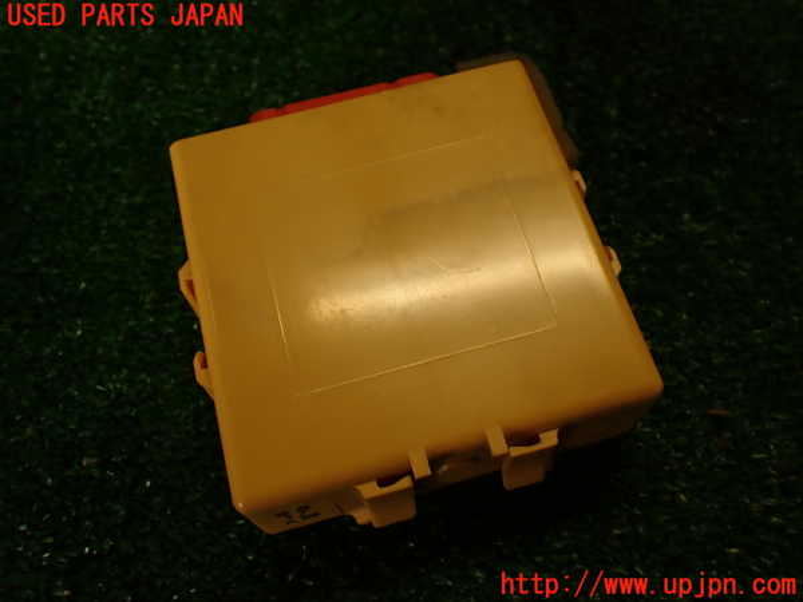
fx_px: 742
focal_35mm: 32
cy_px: 301
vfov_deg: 44.2
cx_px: 402
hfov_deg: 56.8
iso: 100
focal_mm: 5.79
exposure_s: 1/80
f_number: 2.4
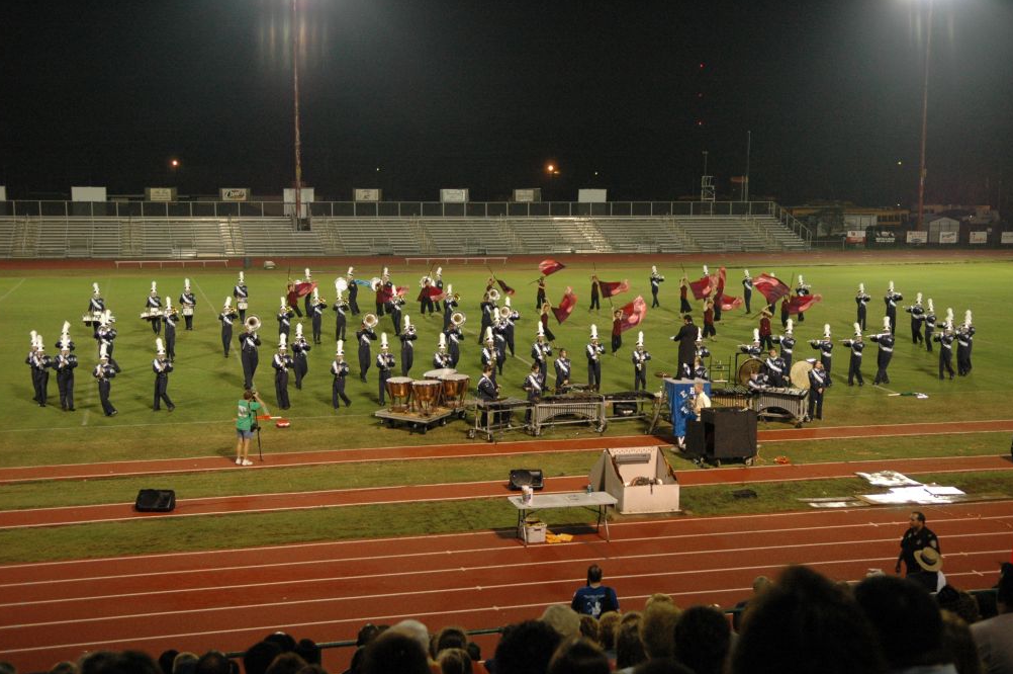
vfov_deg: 28.3
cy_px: 339
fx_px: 1336
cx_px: 506
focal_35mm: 48
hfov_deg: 41.5
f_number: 2.8
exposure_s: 1/60
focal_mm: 31
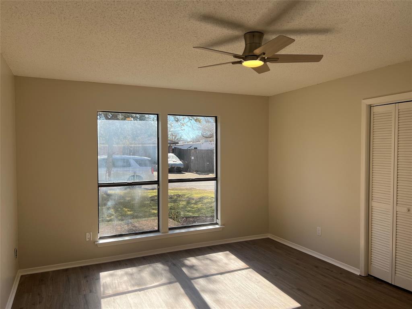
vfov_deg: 53.1
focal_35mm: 26
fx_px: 309
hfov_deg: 67.3
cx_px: 206
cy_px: 154
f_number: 1.5
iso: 50
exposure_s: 1/991
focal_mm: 5.7
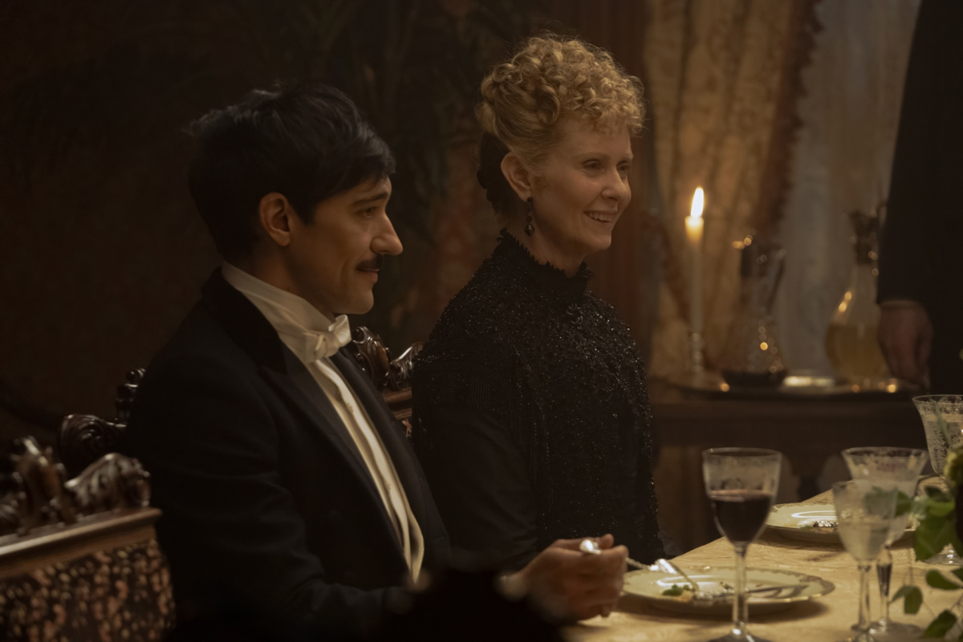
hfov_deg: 13.5
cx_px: 482
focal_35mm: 152
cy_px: 321
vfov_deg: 9.0
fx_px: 4066
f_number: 4.5
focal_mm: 152
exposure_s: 1/100
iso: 8000
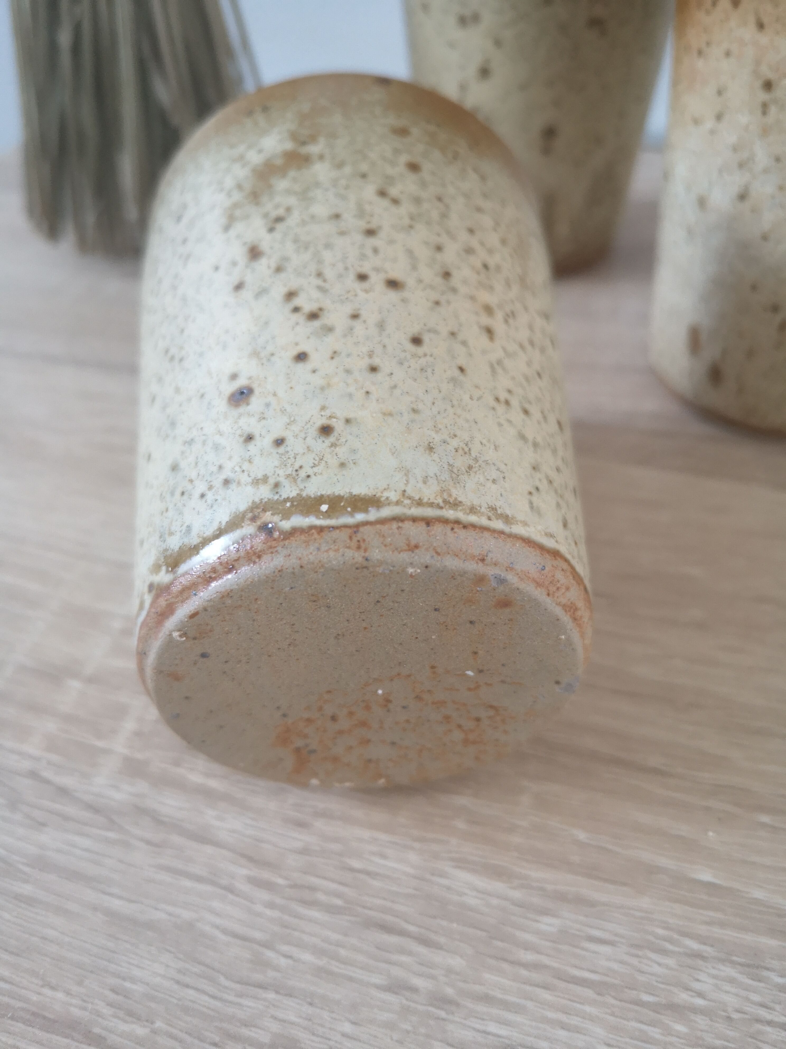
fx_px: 817
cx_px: 393
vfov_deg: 65.3
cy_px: 524
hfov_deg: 51.4
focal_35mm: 27
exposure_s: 1/33.3
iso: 200
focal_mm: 3.95
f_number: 1.8
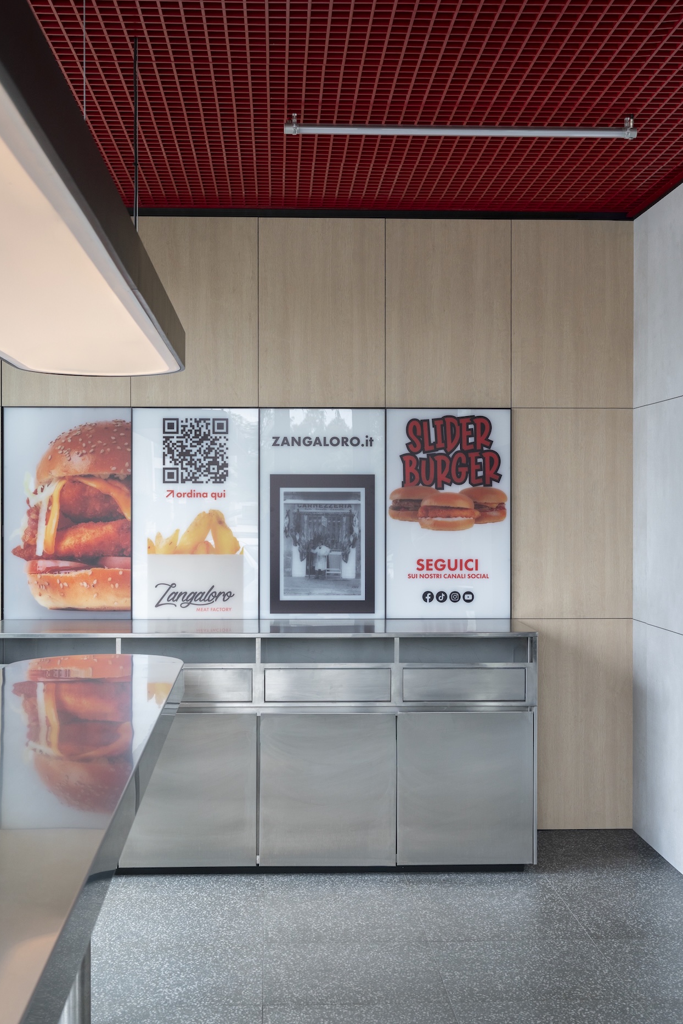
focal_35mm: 46
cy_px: 501
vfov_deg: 42.7
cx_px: 341
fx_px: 1309
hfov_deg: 29.2
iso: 640
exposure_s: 1/60
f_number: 8
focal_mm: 45
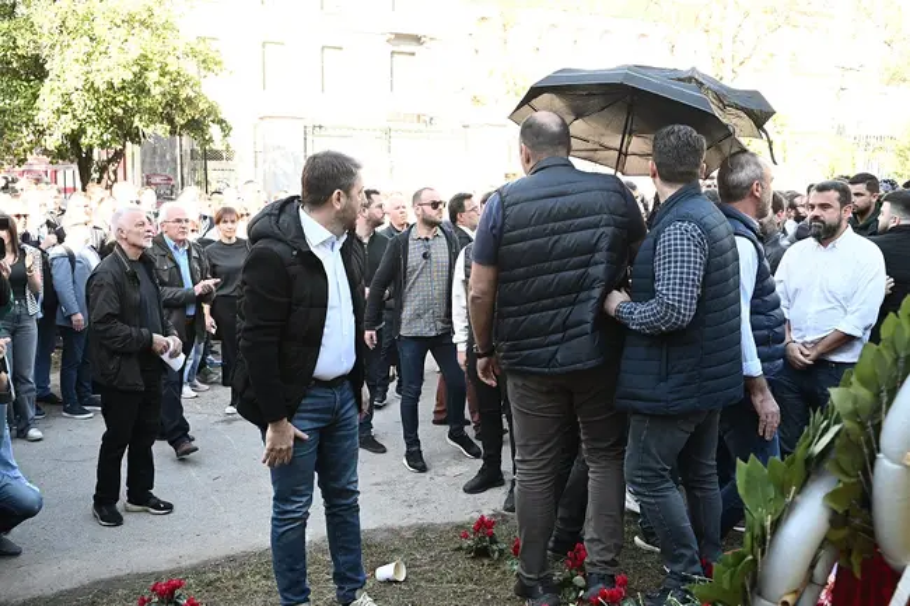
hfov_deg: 51.9
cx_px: 455
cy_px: 303
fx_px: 935
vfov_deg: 35.9
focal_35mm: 37
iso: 2000
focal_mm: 37
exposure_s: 1/500
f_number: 5.6
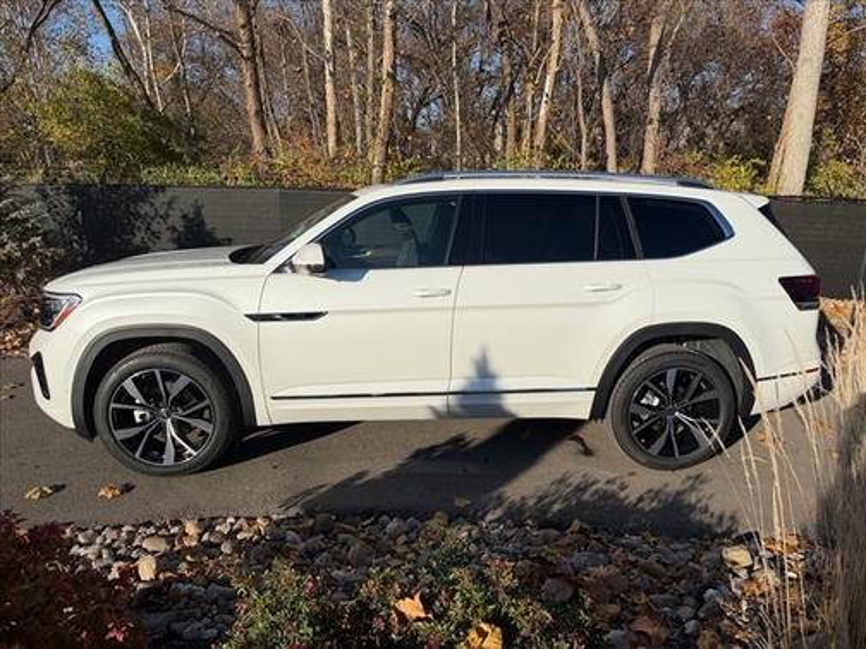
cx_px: 433
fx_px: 600
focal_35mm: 24
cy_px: 324
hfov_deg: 71.6
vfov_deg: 56.8
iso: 80
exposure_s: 1/7353
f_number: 1.78
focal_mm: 6.76
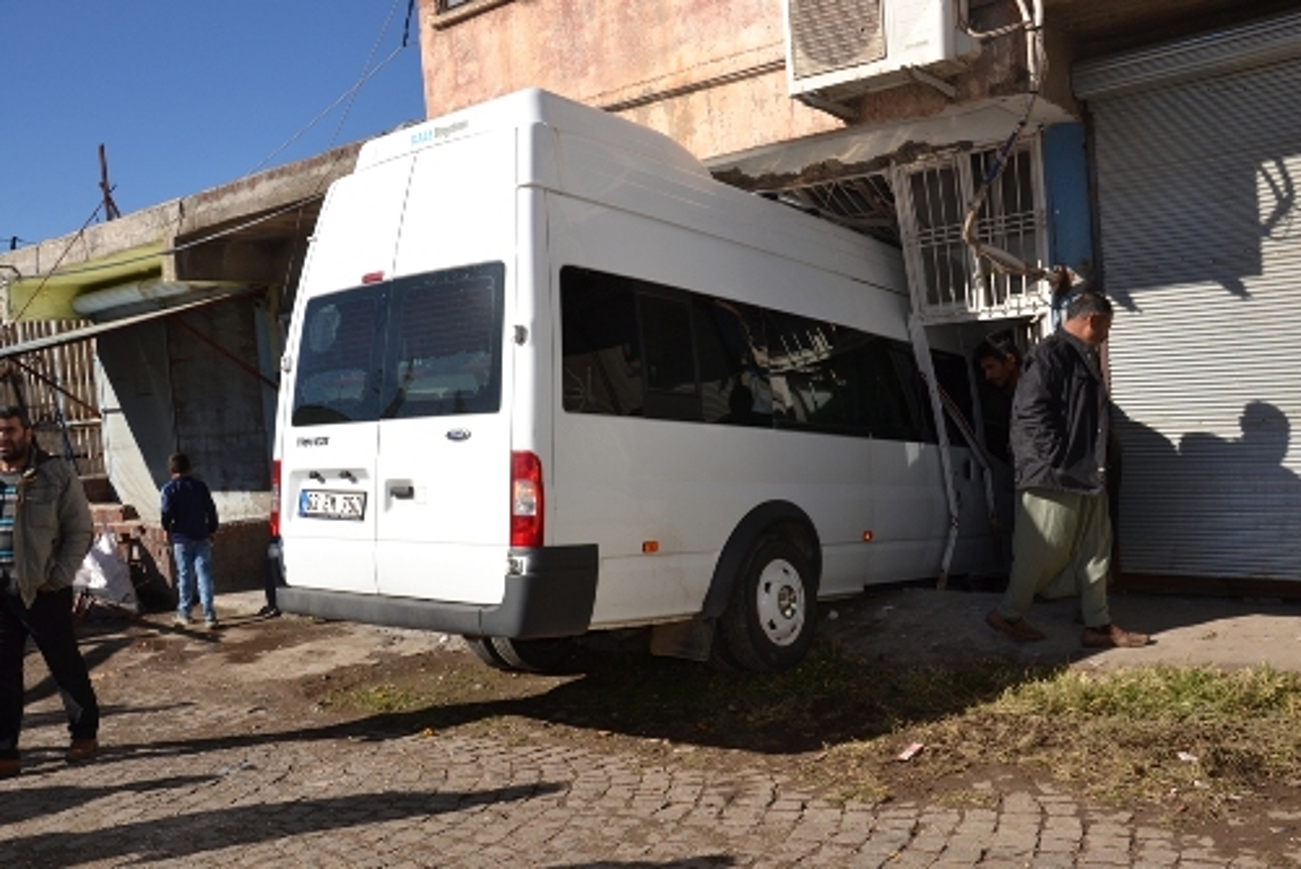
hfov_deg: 59.5
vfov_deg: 41.8
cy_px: 434
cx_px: 650
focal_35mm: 32
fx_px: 1139
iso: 100
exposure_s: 1/200
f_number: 8
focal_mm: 21
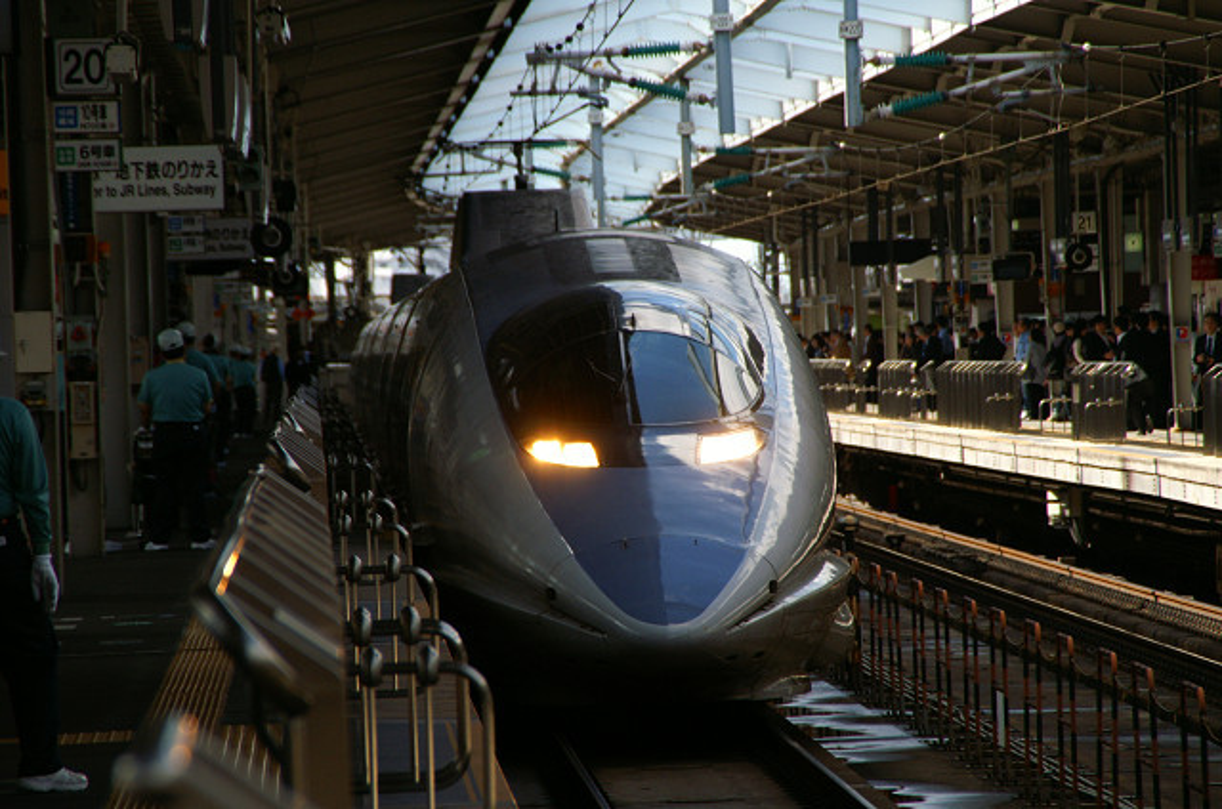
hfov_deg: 6.9
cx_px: 611
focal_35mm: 300
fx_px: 10163
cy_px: 404
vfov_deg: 4.6
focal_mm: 200
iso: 400
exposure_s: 1/640
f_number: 6.3
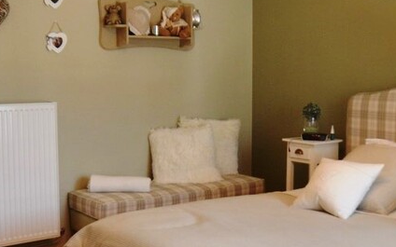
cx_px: 218
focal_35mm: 54
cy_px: 122
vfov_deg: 24.1
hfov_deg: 37.7
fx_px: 579
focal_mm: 11
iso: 400
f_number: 4.5
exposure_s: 1/80
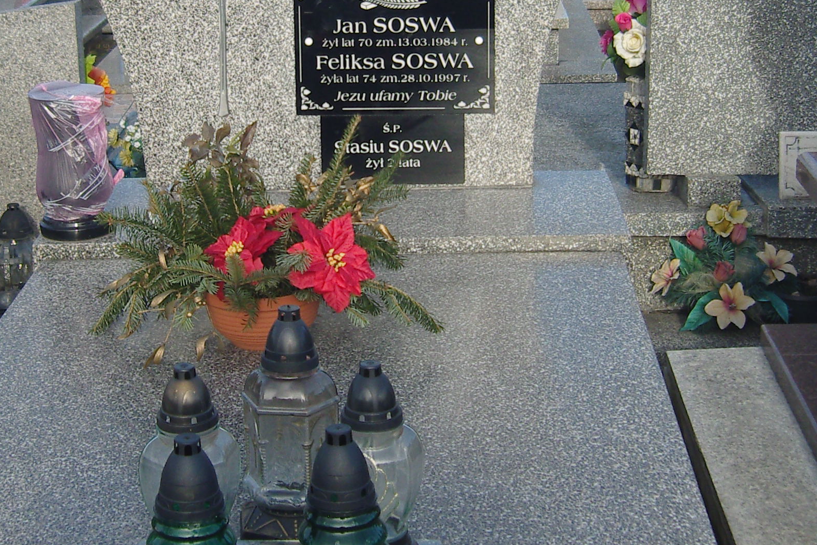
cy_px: 123
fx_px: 1657
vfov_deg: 18.5
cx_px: 336
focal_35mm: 73
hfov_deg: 27.7
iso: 100
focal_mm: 7.3
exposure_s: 1/125
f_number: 7
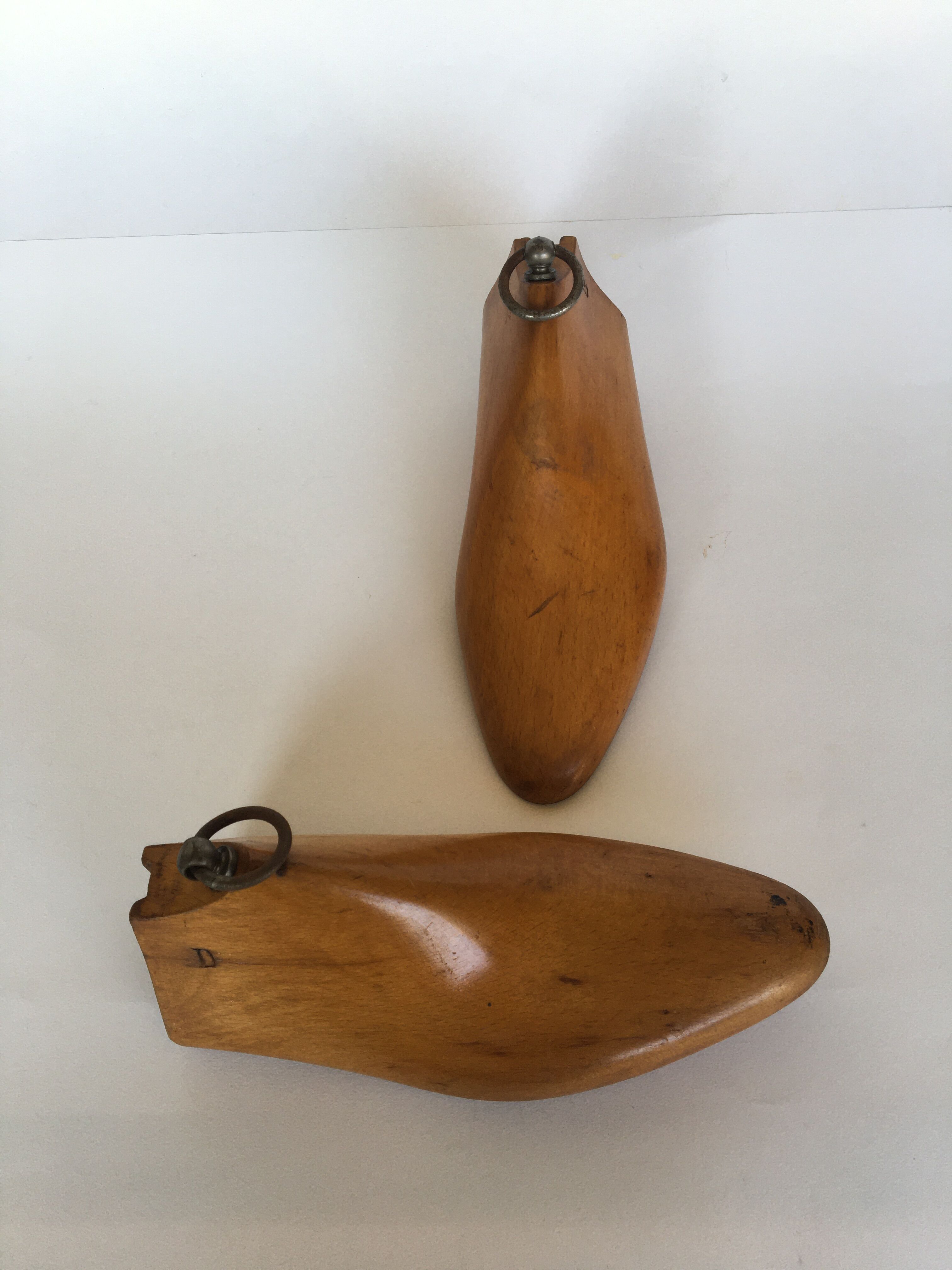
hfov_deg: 48.2
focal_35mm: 29
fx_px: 1063
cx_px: 476
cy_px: 635
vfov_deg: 61.7
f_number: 2.2
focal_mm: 4.15
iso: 40
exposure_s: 1/100
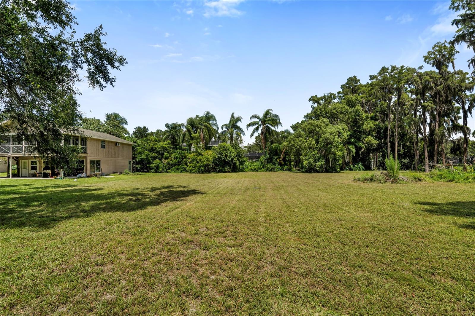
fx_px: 211
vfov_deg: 73.7
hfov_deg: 96.7
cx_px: 238
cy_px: 158
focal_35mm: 16
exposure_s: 1/80
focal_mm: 16
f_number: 8
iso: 100
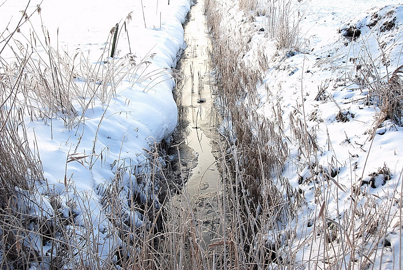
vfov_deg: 26.6
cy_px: 135
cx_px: 202
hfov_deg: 38.8
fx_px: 572
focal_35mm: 51
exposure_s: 1/160
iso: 100
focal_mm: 34
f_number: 6.3
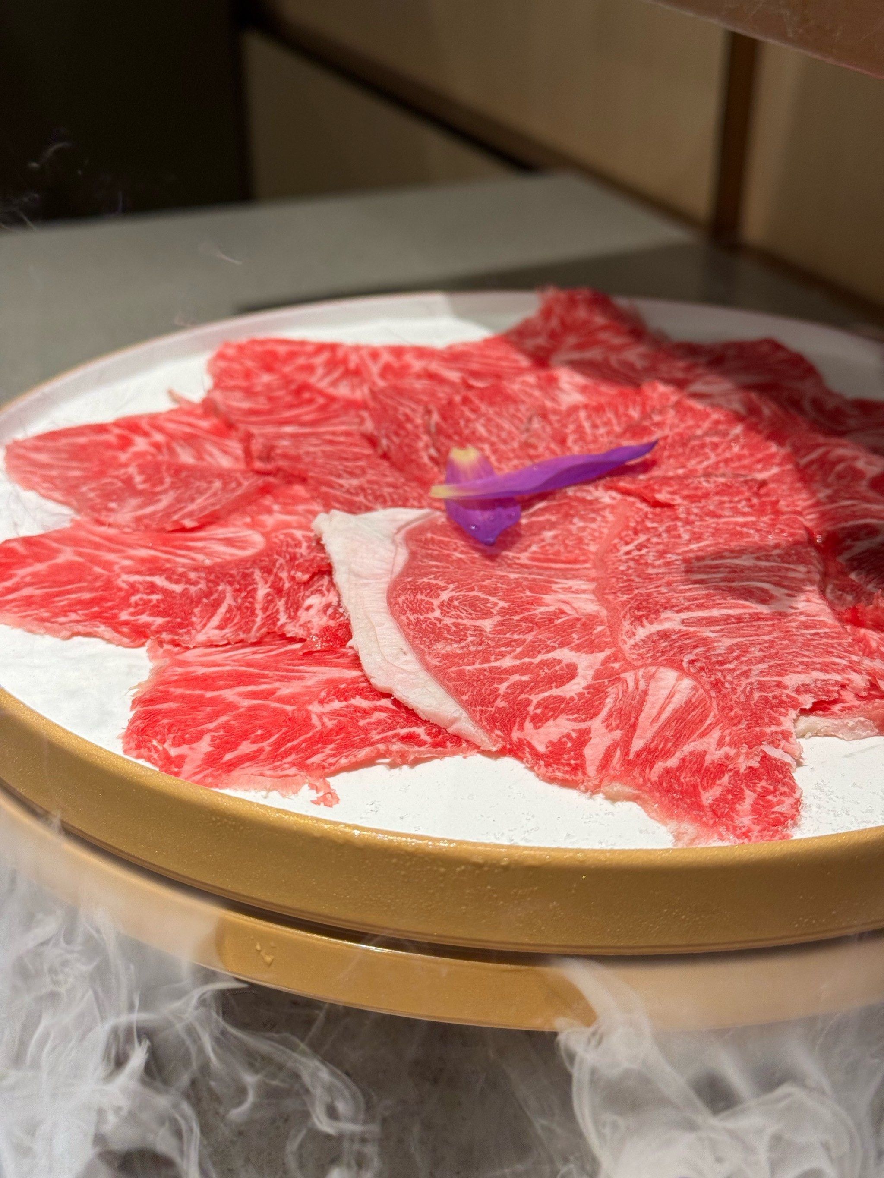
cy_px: 589
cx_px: 442
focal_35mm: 48
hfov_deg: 30.3
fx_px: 1634
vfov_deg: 39.7
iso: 64
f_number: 1.78
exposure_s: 1/100
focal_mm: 6.76
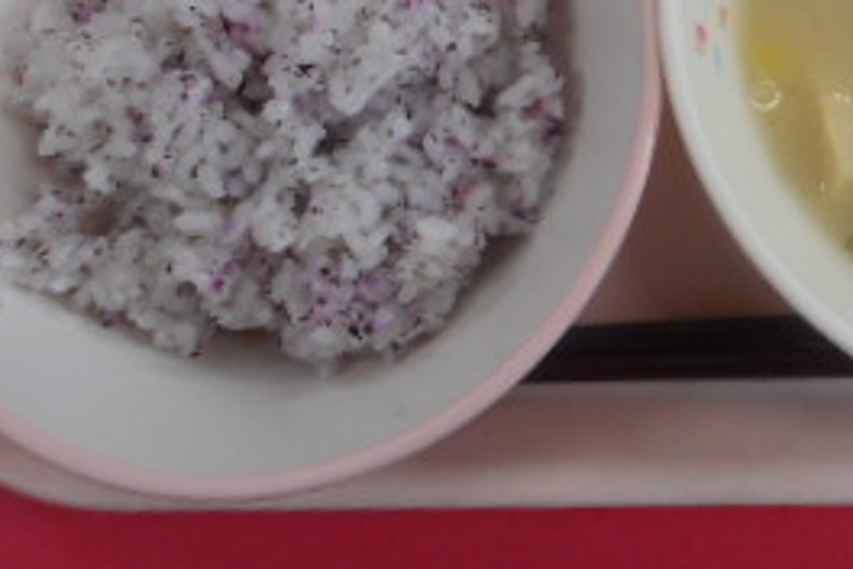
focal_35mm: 63
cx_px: 727
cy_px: -181
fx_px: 1493
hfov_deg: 30.8
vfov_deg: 19.8
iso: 80
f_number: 3.7
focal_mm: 4.5
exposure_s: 1/40
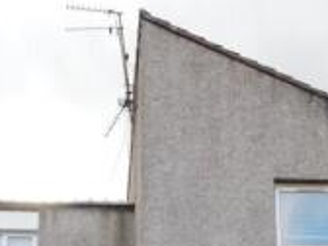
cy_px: 358
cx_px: 155
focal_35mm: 87
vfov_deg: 15.7
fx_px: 824
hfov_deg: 22.5
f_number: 3.1
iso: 125
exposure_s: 1/400
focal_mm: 4.5
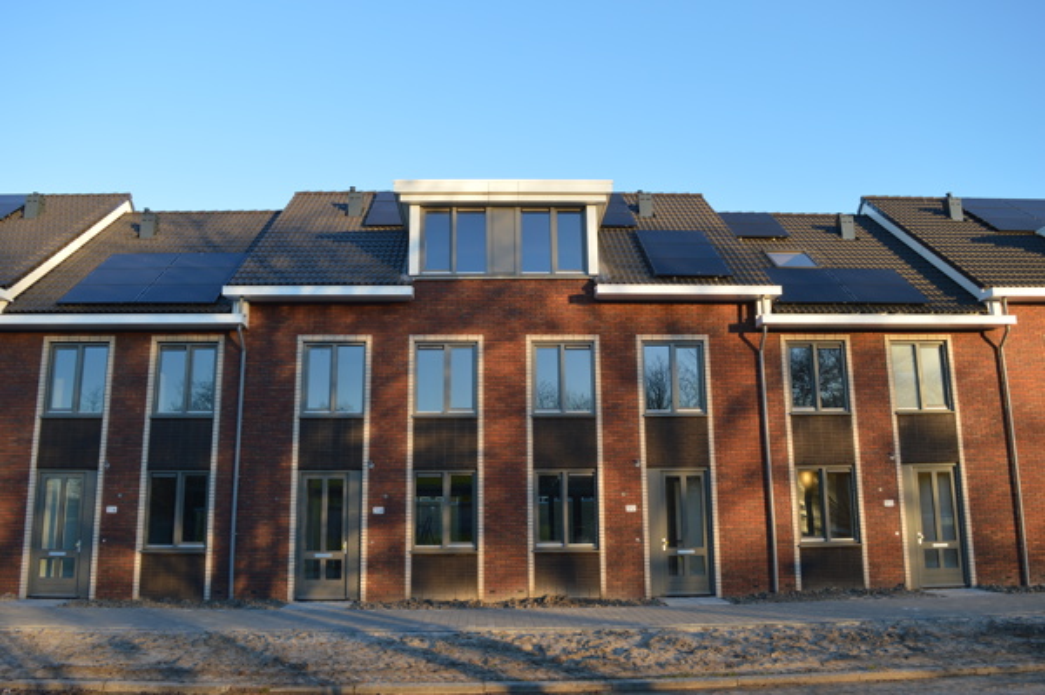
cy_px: 348
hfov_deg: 67.4
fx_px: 783
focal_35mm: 27
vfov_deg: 47.9
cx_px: 522
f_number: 5.6
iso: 140
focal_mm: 18
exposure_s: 1/125
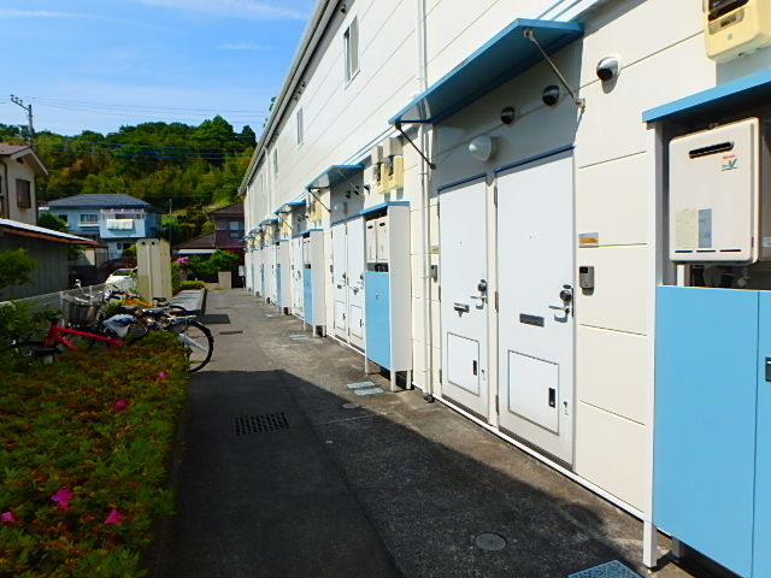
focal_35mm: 21
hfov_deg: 79.0
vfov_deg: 63.4
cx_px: 386
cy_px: 289
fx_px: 468
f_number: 6
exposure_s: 1/500
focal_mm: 3.7
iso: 125
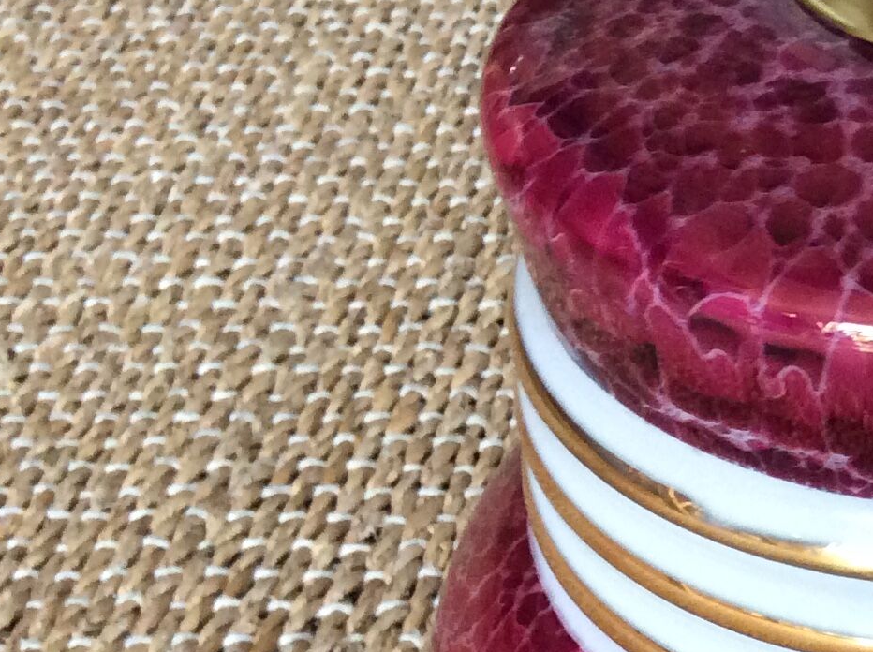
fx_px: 2241
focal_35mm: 89
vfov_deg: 16.5
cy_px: 408
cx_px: 1073
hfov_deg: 20.5
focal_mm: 3.3
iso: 160
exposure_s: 1/25
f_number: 2.4
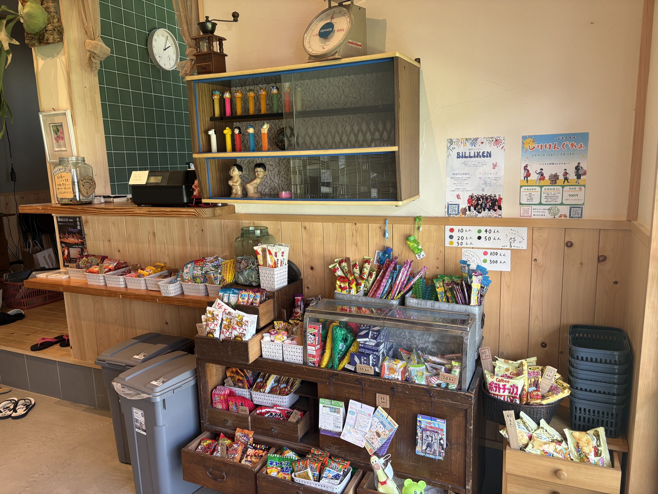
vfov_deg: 53.1
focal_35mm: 26
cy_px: 247
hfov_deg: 67.3
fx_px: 494
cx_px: 329
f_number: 1.6
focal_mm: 5.96
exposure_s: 1/122
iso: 125
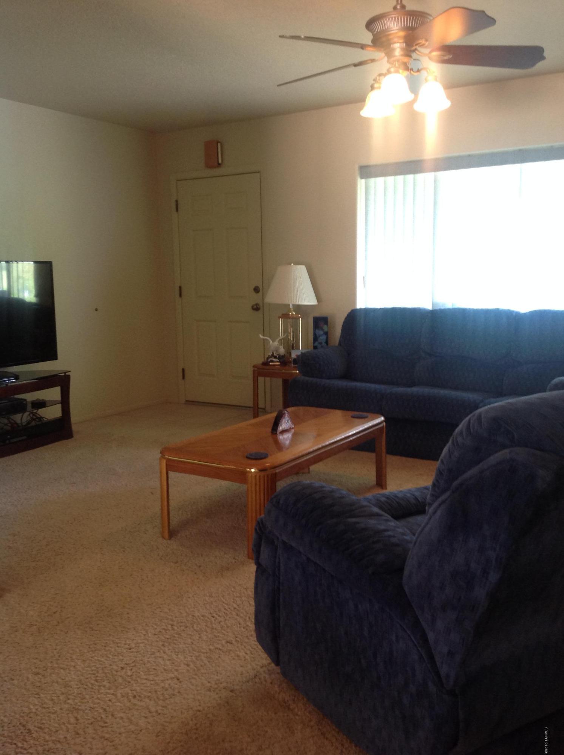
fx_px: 763
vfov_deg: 52.7
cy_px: 378
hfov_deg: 40.6
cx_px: 282
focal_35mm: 35
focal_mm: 4.28
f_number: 2.4
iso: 125
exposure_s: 1/15
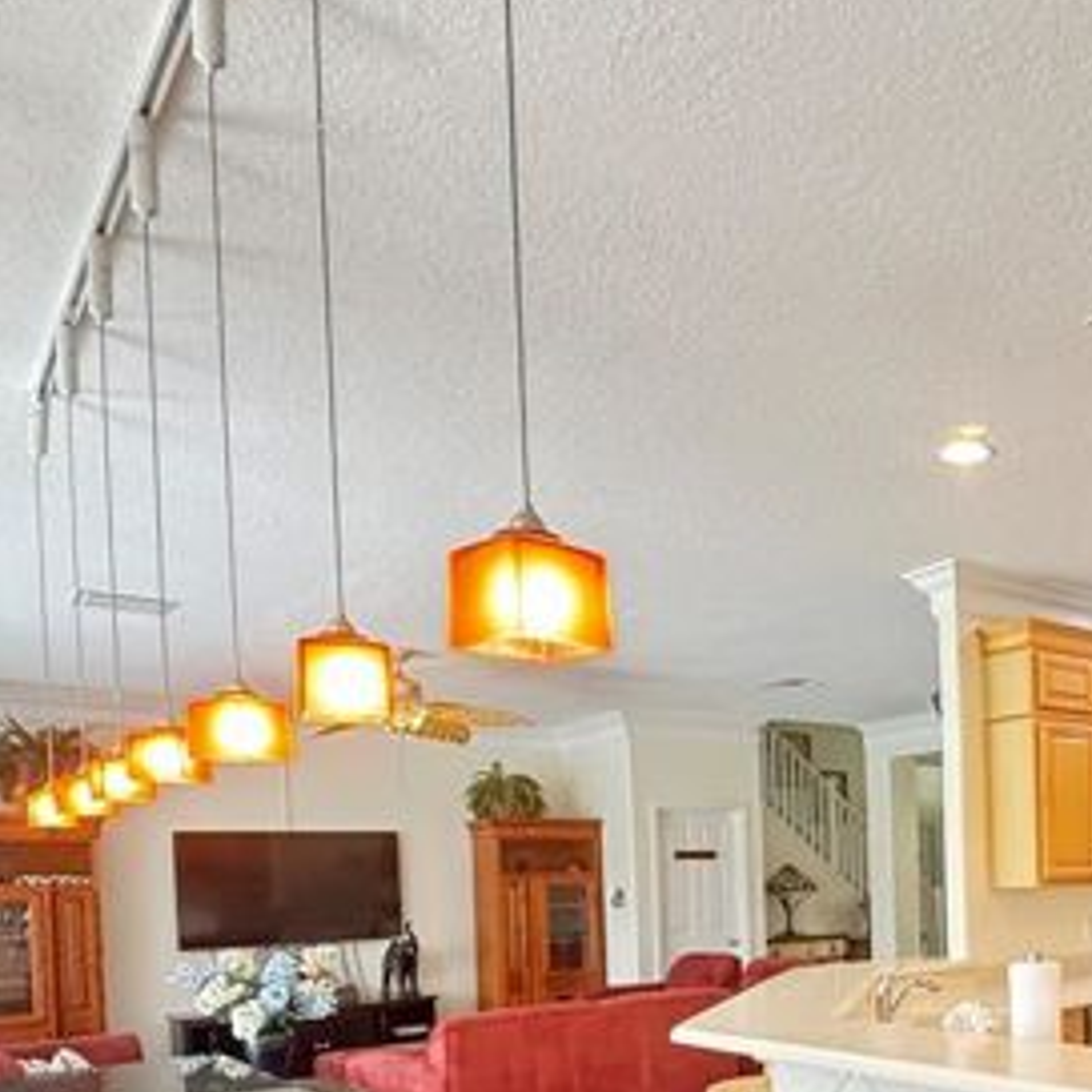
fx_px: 1142
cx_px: 994
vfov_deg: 47.7
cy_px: 903
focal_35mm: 32
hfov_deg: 45.9
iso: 640
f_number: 2.2
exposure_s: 1/60
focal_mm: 2.22
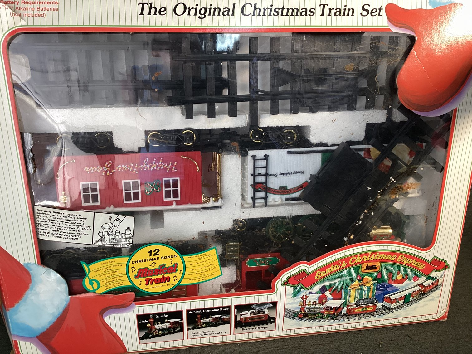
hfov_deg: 58.3
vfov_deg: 45.4
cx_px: 236
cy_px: 177
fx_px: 423
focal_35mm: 31
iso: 100
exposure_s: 1/60
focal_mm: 3.3
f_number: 2.4
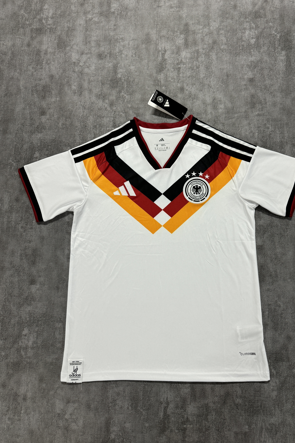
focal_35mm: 25
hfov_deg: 51.2
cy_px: 221
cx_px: 160
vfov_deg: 71.5
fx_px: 307
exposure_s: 1/50
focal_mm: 6.76
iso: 125
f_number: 1.78
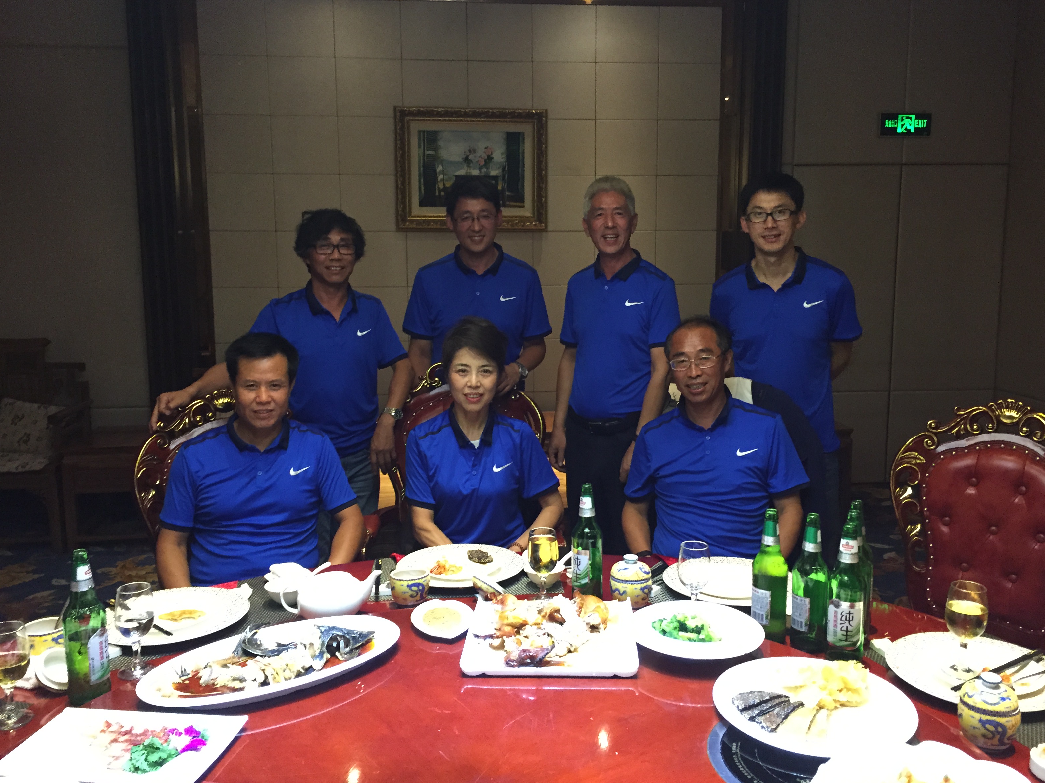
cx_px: 539
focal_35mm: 30
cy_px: 380
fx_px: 906
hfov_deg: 60.0
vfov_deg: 46.8
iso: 250
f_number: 2.2
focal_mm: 4.15
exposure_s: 1/25
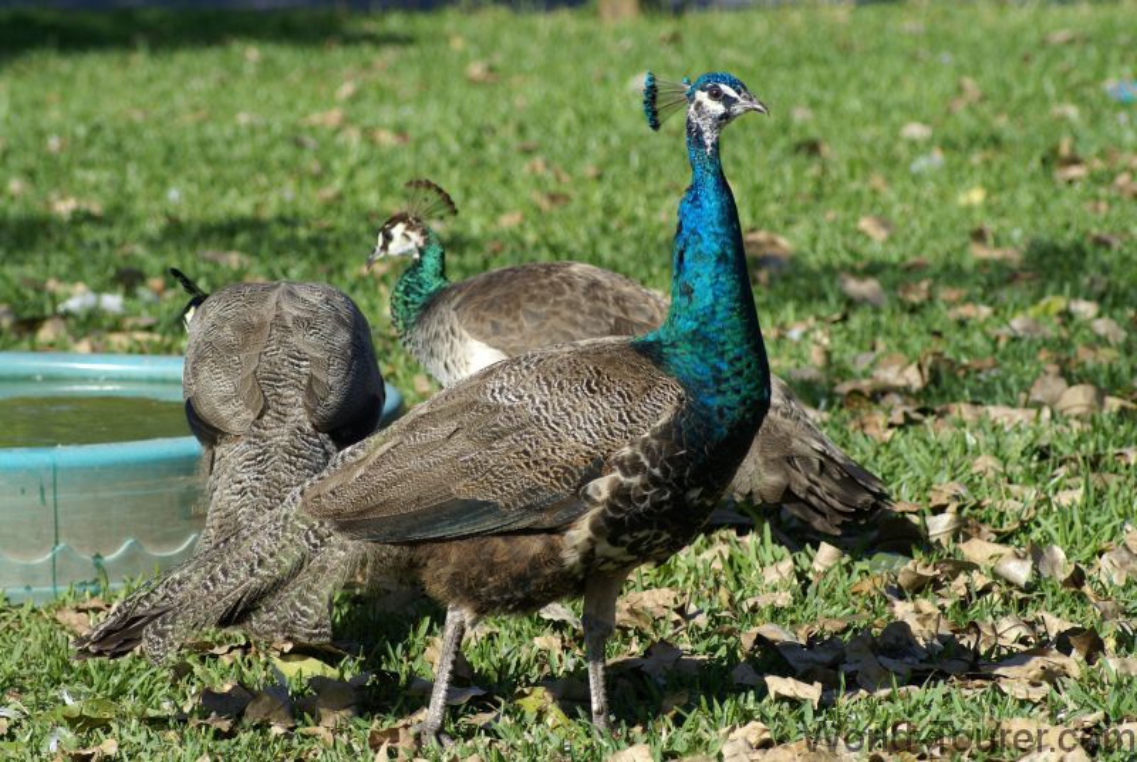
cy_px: 381
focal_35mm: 240
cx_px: 568
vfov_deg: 5.7
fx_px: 7591
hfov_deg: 8.6
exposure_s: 1/320
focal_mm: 160
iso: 100
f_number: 6.3
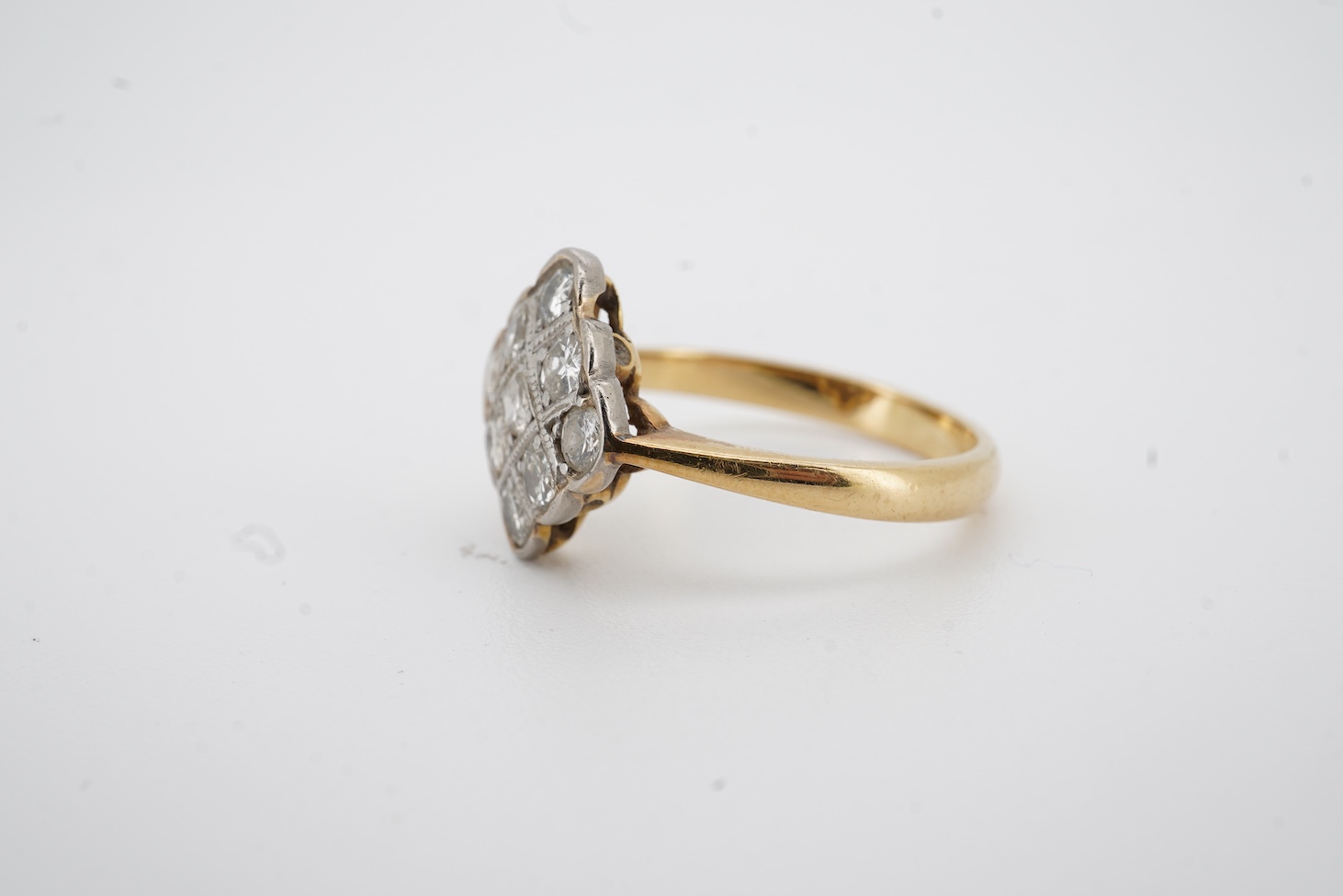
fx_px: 1679
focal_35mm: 45
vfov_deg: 29.9
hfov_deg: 43.6
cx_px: 672
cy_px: 448
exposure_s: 1/125
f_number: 22
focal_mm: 30
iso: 200
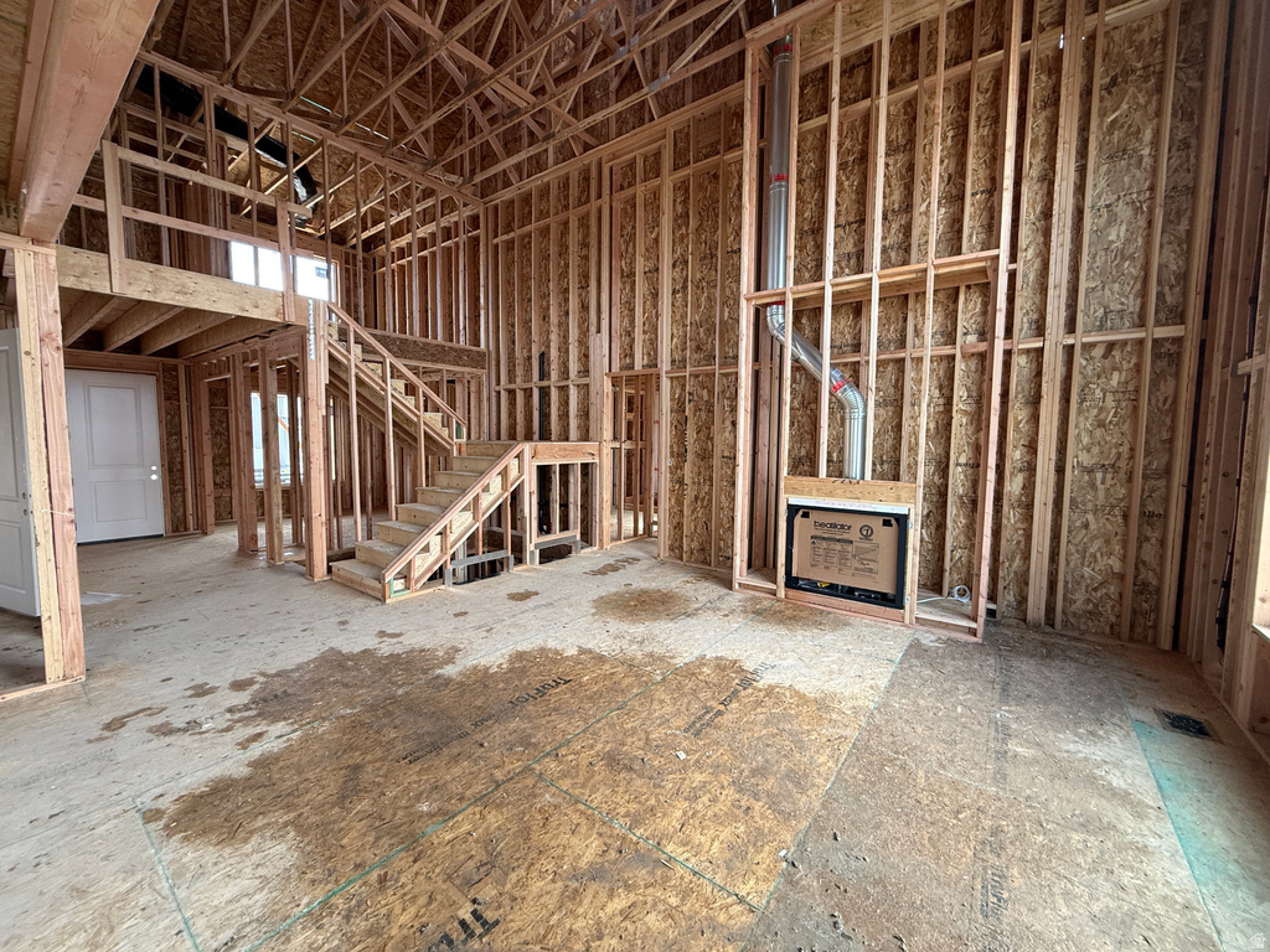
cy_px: 476
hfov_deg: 102.1
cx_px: 635
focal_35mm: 14
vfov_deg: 85.7
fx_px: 514
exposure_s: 1/99
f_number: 2.2
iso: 125
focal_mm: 2.22
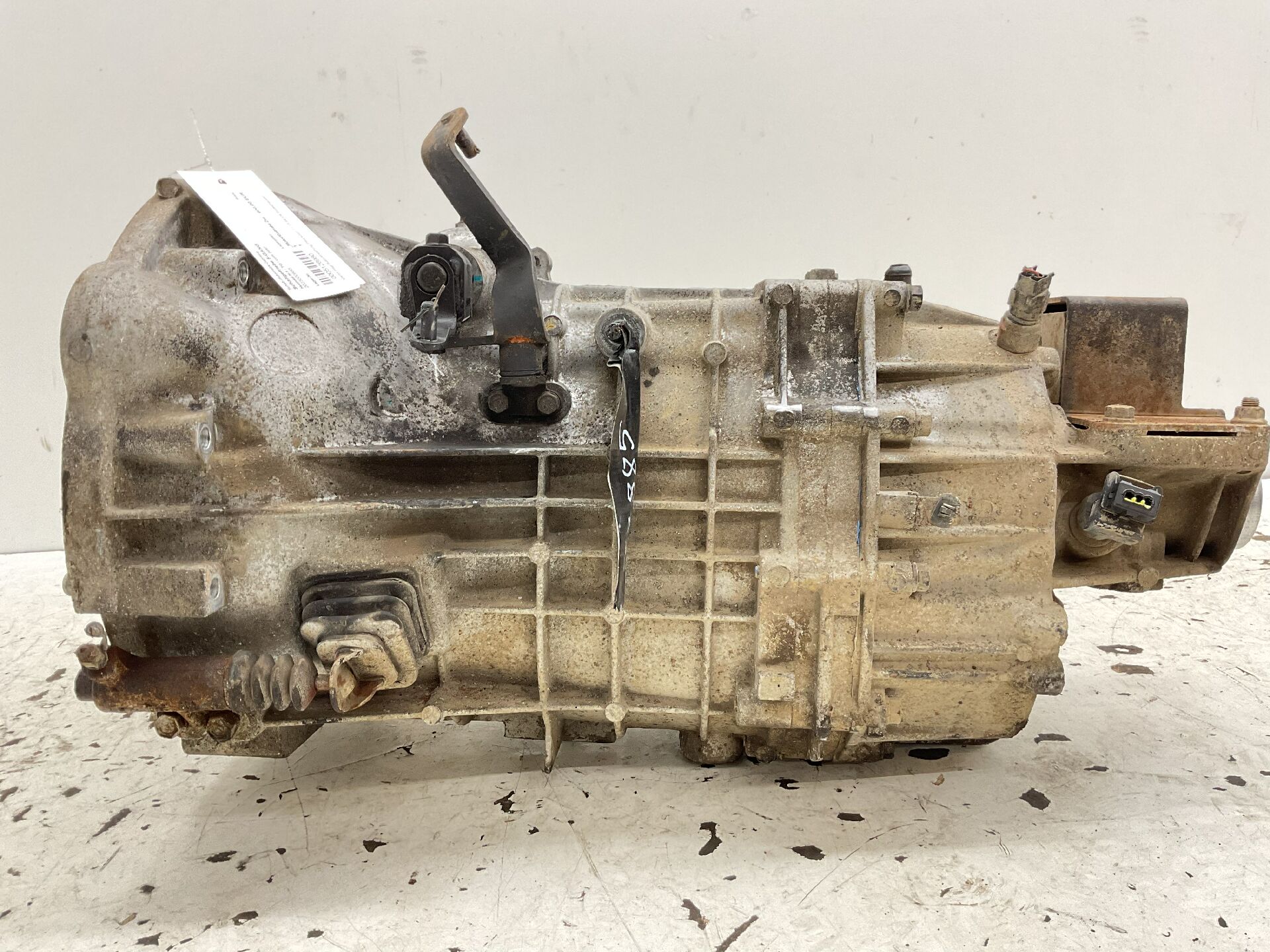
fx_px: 1064
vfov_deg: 48.2
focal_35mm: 29
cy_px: 476
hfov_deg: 61.7
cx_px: 635
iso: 125
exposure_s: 1/50
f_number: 1.8
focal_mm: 3
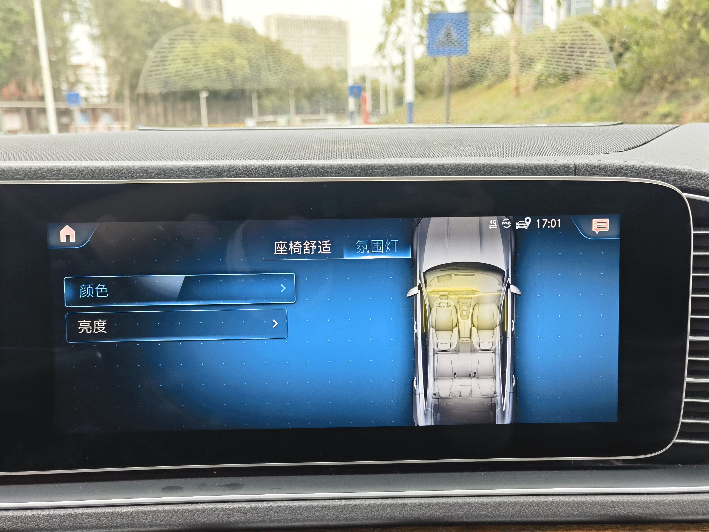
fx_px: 758
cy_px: 266
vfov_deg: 38.7
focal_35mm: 37
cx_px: 354
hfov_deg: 50.1
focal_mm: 6.67
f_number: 1.9
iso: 64
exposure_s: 1/100
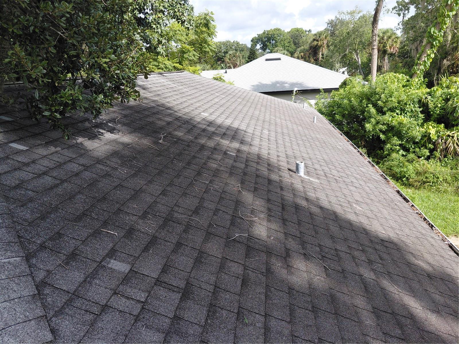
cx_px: 230
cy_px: 172
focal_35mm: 25
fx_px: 331
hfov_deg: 69.4
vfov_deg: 54.9
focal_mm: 4.69
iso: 50
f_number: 1.8
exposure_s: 1/1057
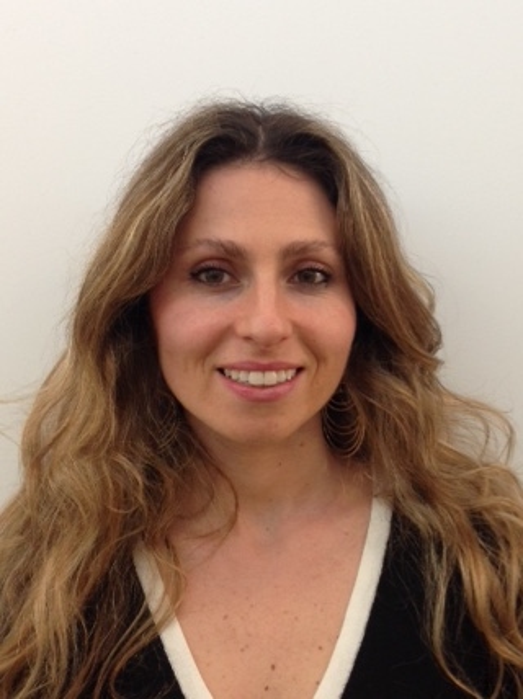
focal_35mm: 33
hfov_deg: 42.9
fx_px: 666
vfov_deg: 55.4
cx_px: 262
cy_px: 350
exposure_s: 1/20
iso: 80
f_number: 2.4
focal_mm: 4.12
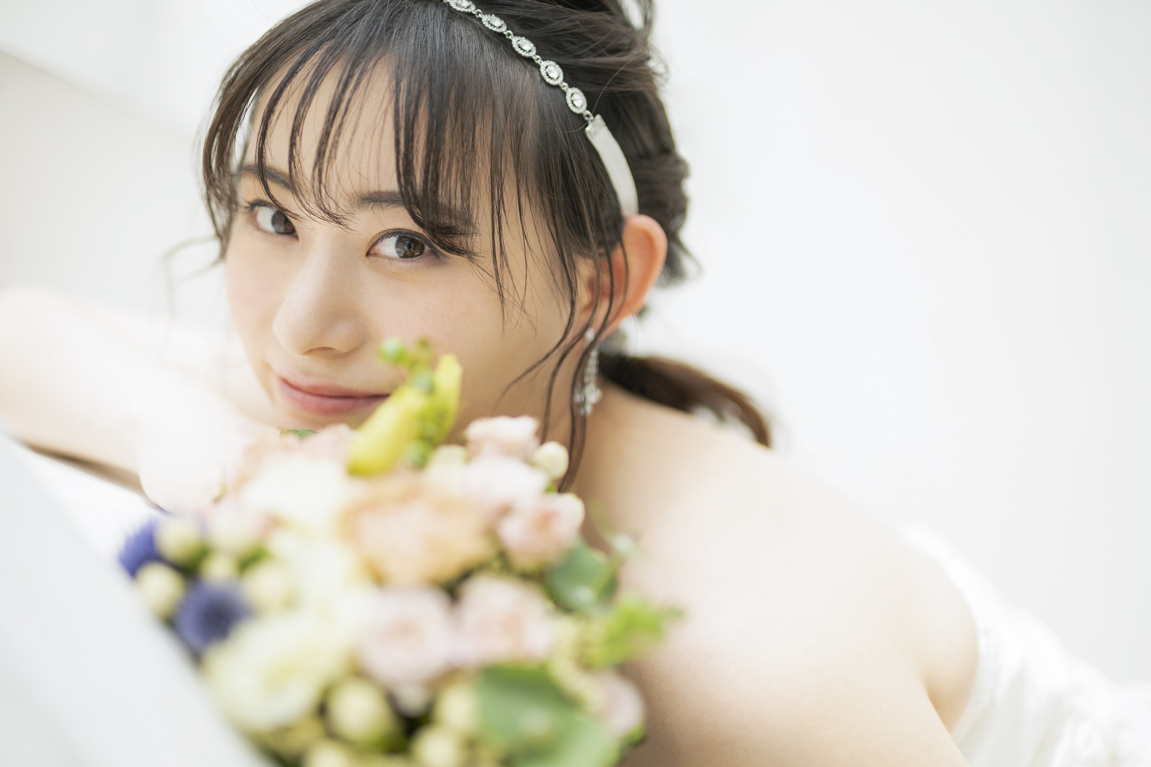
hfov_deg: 39.6
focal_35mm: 50
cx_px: 576
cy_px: 384
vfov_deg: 27.0
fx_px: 1598
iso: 200
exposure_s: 1/3200
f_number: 1.4
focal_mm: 50
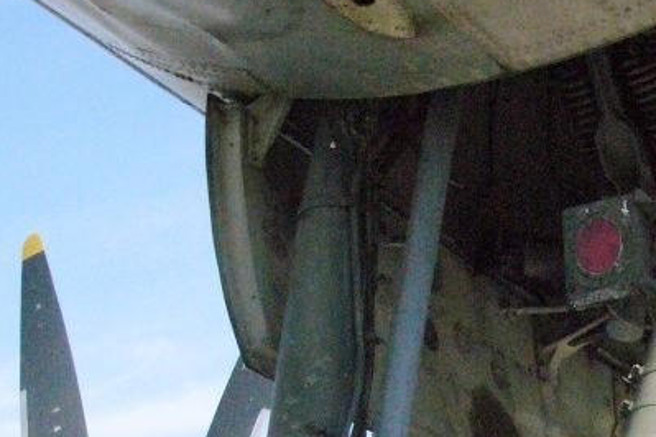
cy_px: 531
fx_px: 1895
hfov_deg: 19.4
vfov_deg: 12.8
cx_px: 524
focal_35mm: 104
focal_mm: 6.4
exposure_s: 1/1000
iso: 400
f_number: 6.3
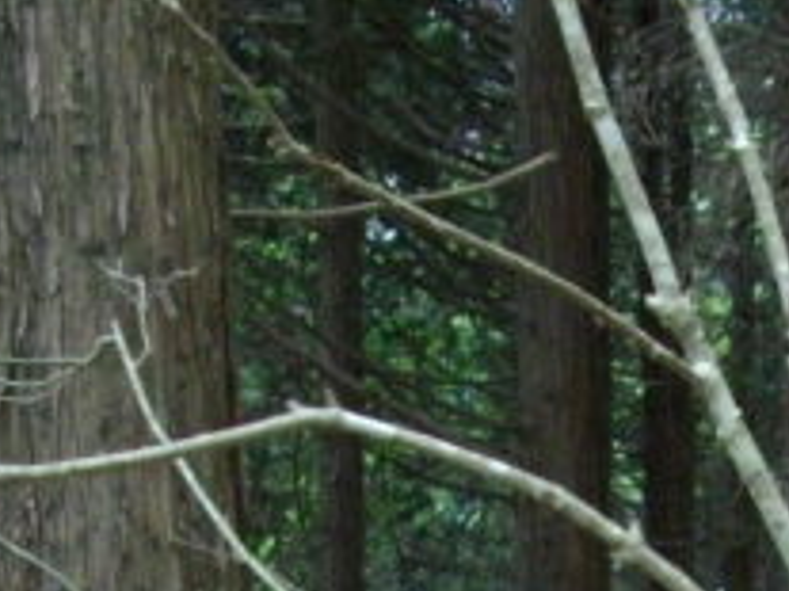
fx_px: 4169
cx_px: 671
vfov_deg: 7.7
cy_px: 1274
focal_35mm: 183
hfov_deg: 10.8
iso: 200
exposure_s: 1/125
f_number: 2.8
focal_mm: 6.2
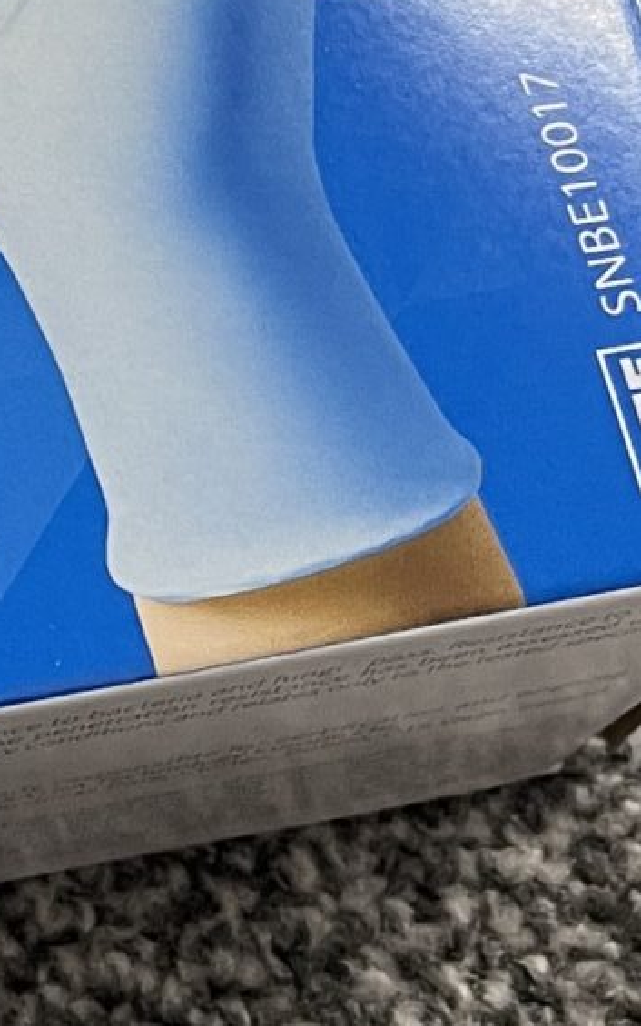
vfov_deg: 17.3
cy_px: 300
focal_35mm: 120
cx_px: -808
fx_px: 3355
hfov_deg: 9.8
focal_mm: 5.1
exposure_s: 1/50
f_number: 1.6
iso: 125
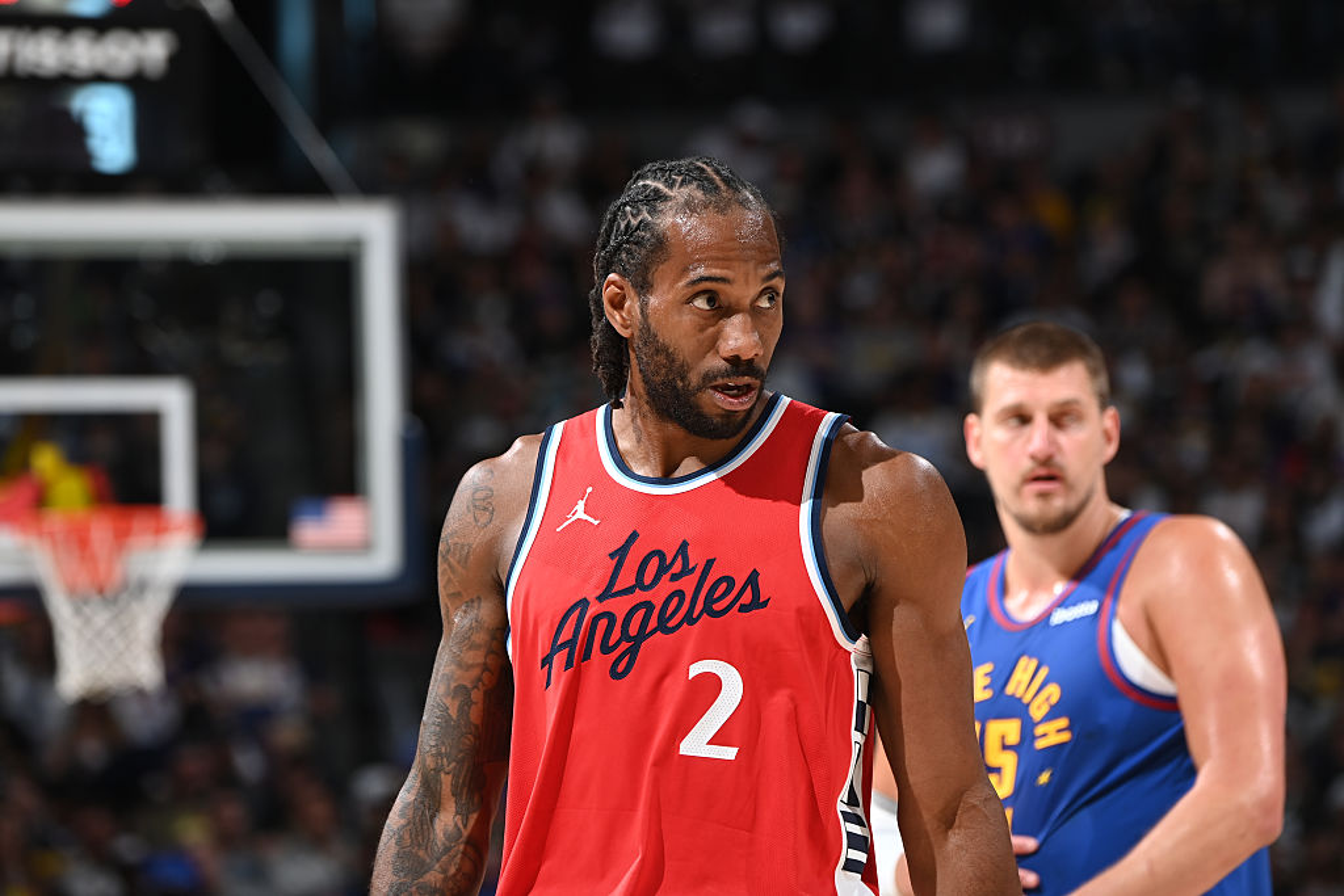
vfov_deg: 4.6
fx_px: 11201
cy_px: 448
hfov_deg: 6.9
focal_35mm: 300
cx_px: 672
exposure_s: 1/250
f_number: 7.1
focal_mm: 300
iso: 400
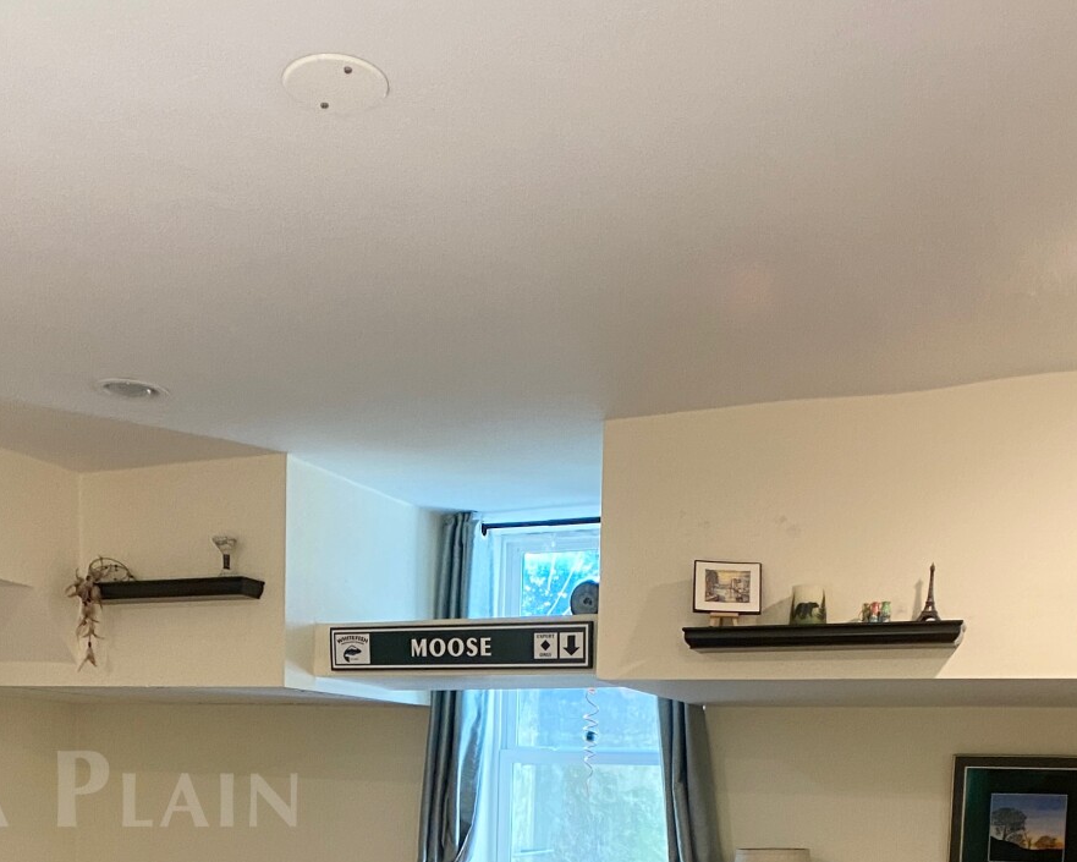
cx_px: 482
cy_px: 919
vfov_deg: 24.3
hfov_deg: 31.9
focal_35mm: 59
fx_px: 1881
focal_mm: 4.25
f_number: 1.8
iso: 250
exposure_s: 1/60
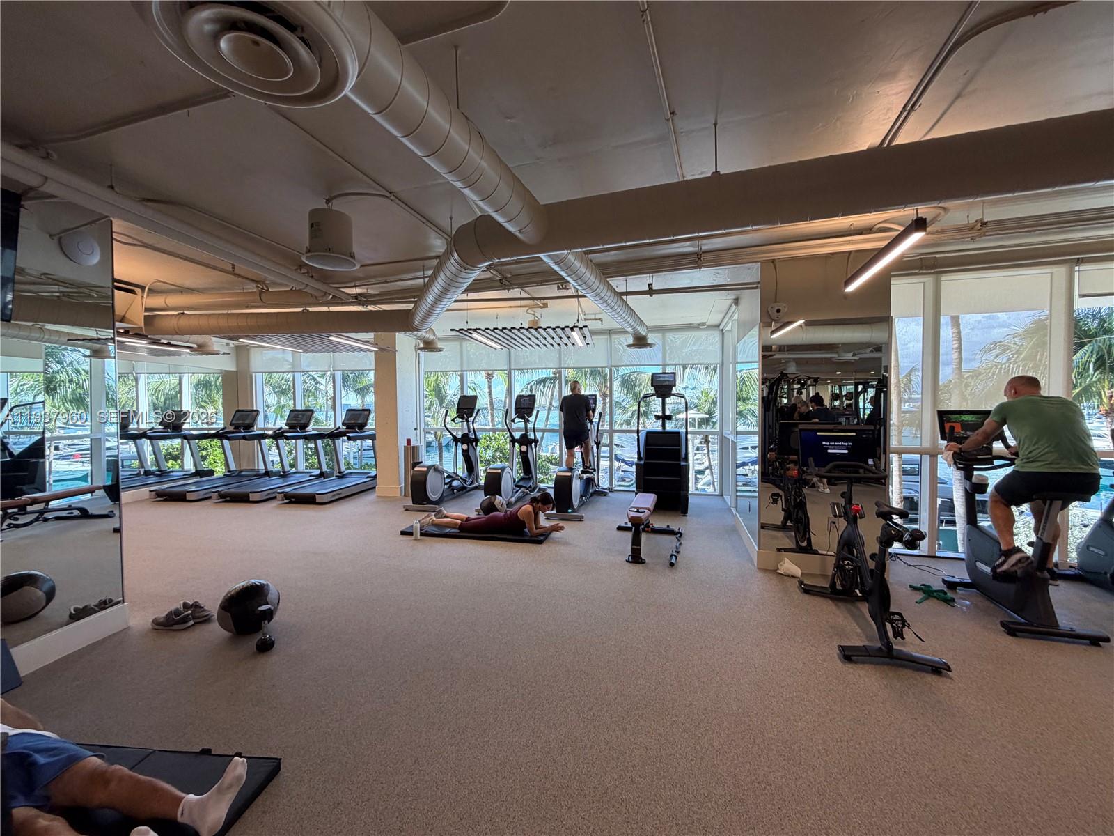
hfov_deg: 102.1
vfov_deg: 85.7
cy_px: 418
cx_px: 557
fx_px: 451
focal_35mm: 14
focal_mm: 2.22
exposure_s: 1/121
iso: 125
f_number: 2.2
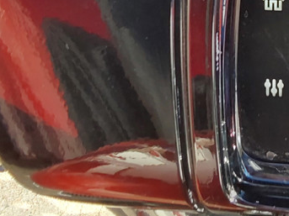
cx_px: 260
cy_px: -115
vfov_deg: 15.5
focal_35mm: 87
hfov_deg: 22.0
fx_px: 726
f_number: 1.9
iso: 64
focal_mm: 2.91
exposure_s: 1/120
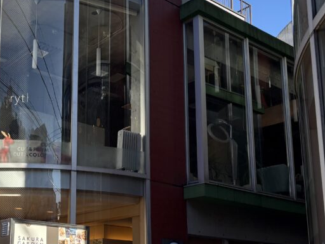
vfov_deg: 27.7
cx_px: 92
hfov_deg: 36.2
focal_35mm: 52
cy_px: 177
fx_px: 488
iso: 64
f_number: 1.6
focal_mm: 5.96
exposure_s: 1/2747
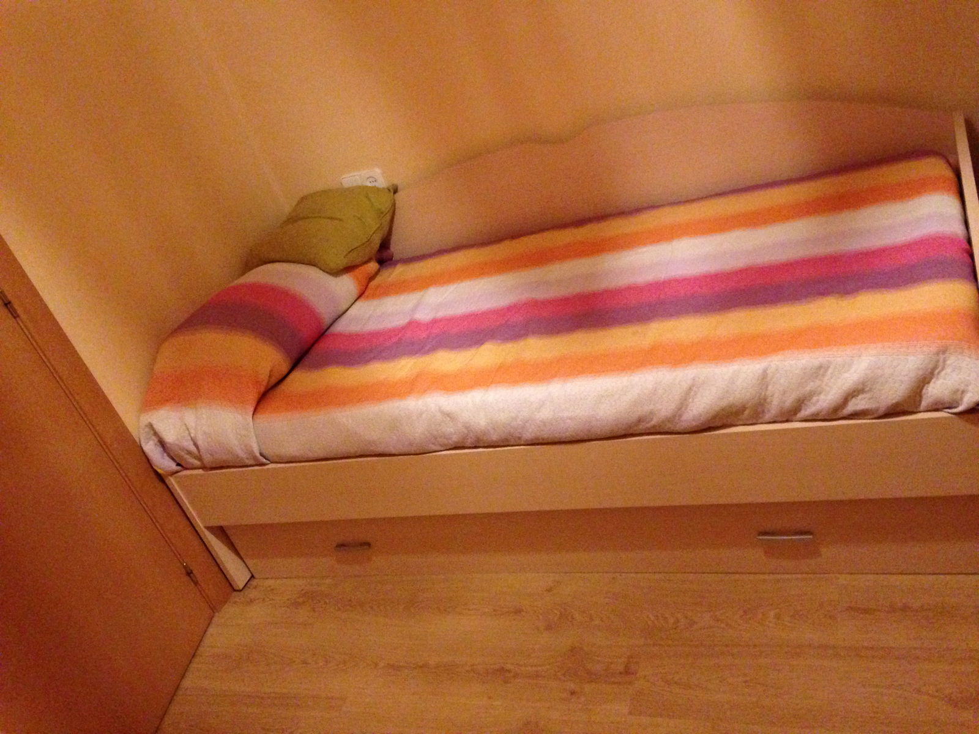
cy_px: 367
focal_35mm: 33
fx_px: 933
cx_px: 490
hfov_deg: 55.4
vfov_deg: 42.9
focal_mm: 4.12
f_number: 2.4
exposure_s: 1/15
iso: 640
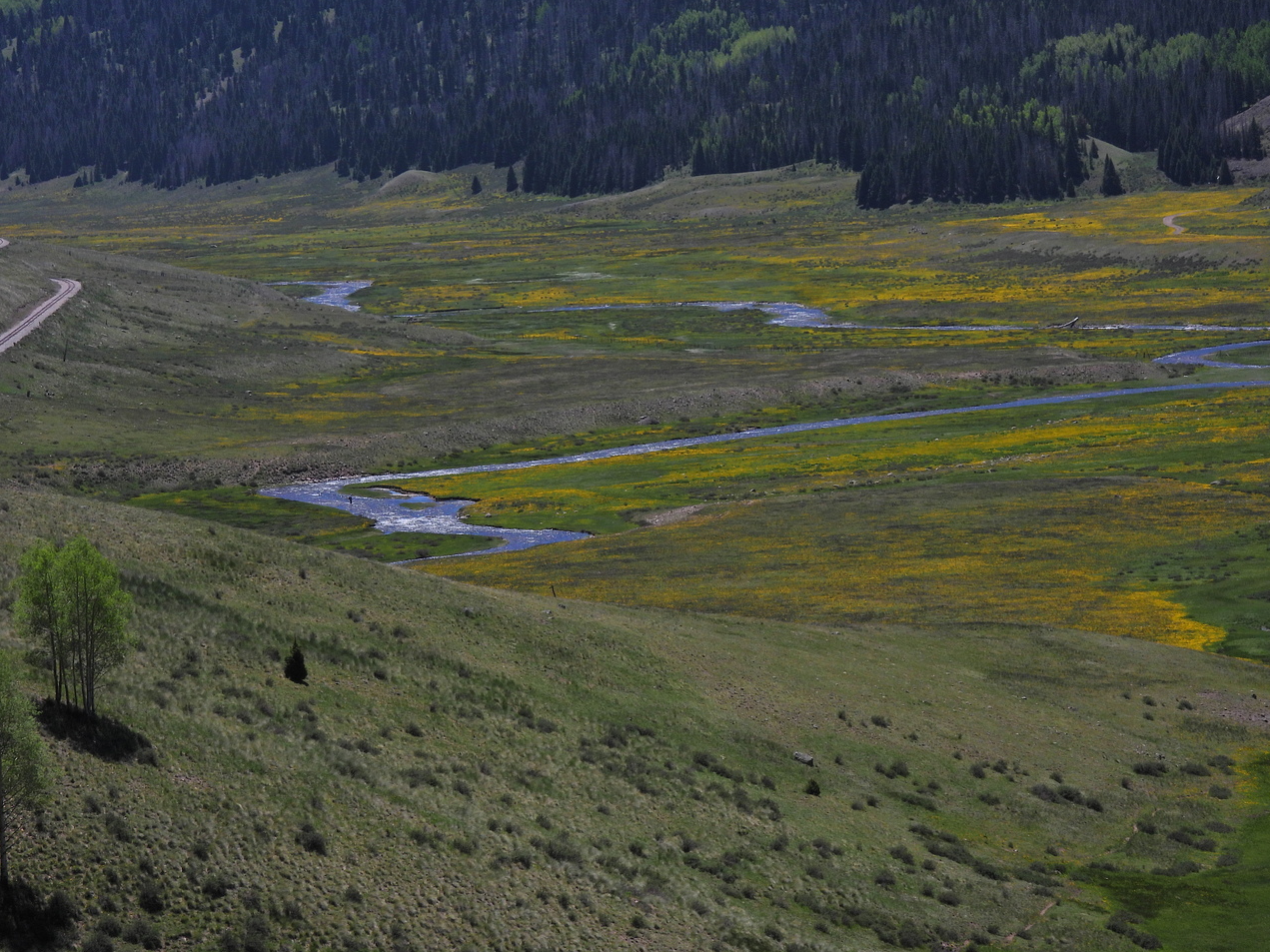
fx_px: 4989
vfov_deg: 10.9
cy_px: 476
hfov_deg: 14.5
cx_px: 637
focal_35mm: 136
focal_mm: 24.1
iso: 100
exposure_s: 1/2000
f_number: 4
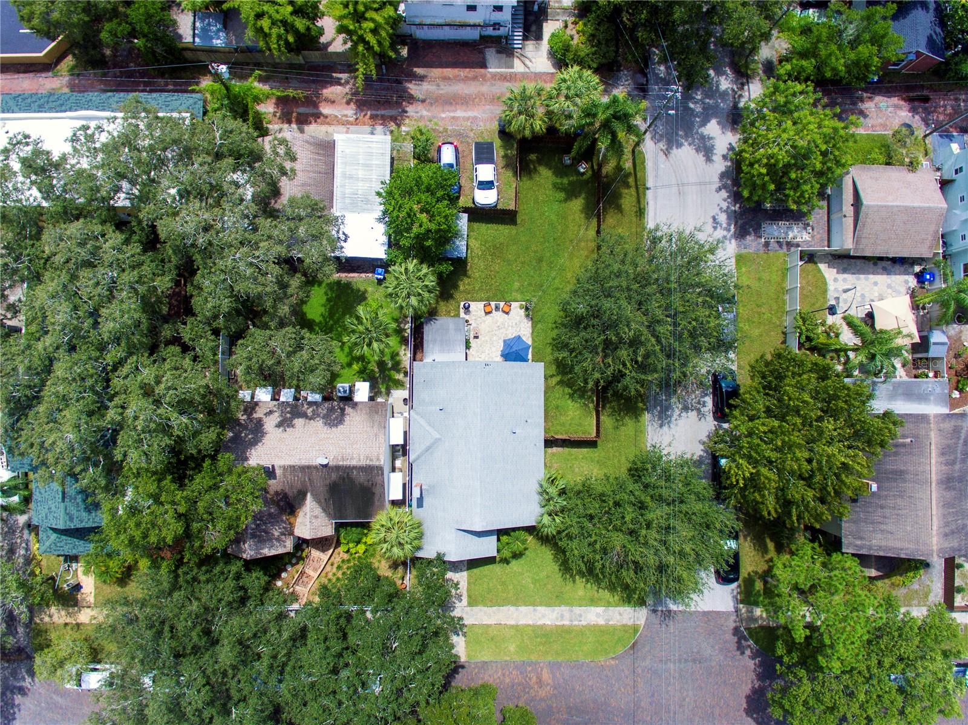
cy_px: 362
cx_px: 484
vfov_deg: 65.9
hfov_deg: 81.8
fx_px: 559
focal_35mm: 20
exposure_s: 1/1000
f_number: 2.8
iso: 100
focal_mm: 3.61
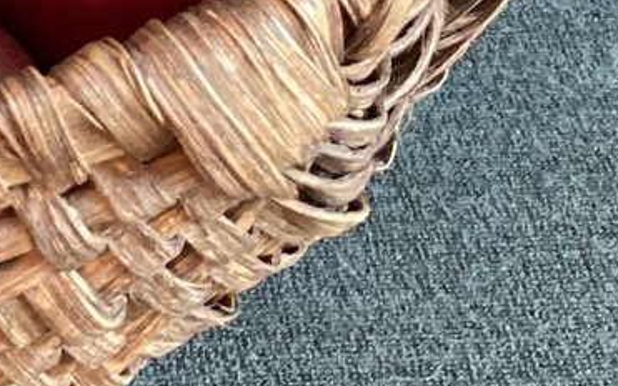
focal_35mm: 134
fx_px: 2257
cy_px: -269
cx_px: -177
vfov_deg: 9.4
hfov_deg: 14.9
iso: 400
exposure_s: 1/25
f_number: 2.4
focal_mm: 3.3
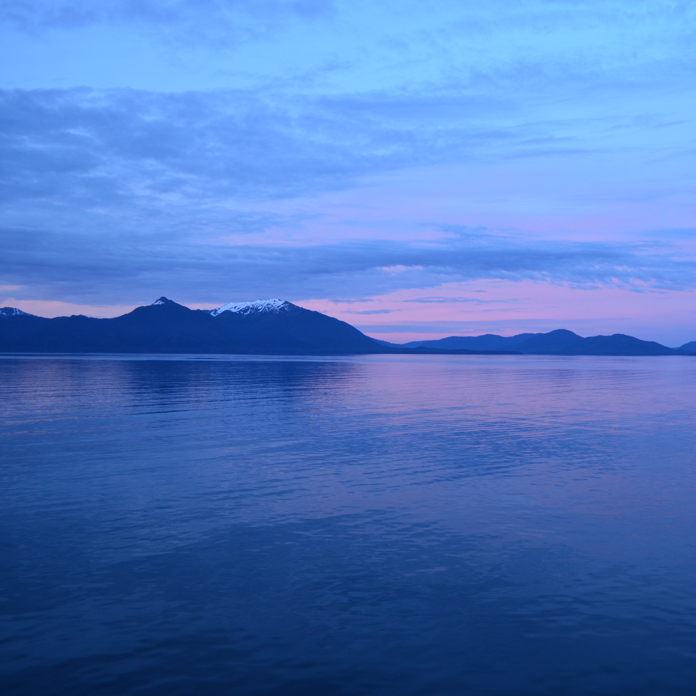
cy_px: 340
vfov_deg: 46.0
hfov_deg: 44.3
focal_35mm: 36
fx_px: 819
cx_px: 536
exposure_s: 1/80
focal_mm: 18
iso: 400
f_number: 4.5
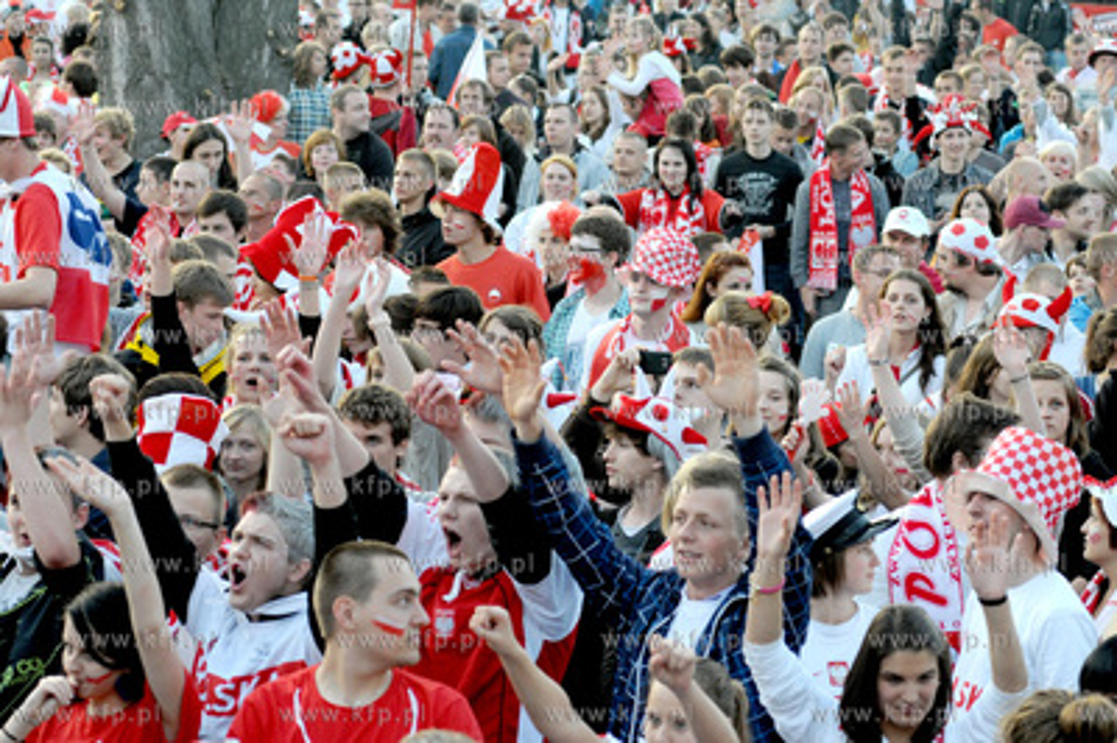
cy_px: 372
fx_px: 3999
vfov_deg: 10.6
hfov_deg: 15.9
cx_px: 558
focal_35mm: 129
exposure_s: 1/125
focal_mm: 86
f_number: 4.5
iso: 500
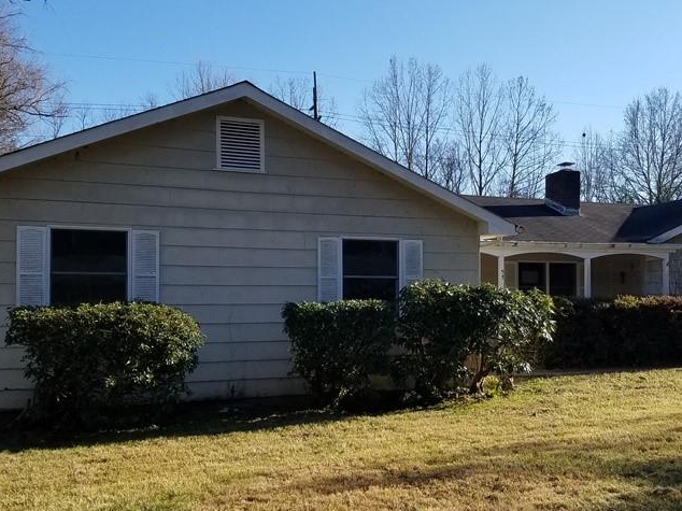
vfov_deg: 34.3
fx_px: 827
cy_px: 268
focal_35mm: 42
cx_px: 408
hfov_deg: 44.6
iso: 50
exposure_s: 1/1992
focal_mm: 4.2
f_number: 1.7
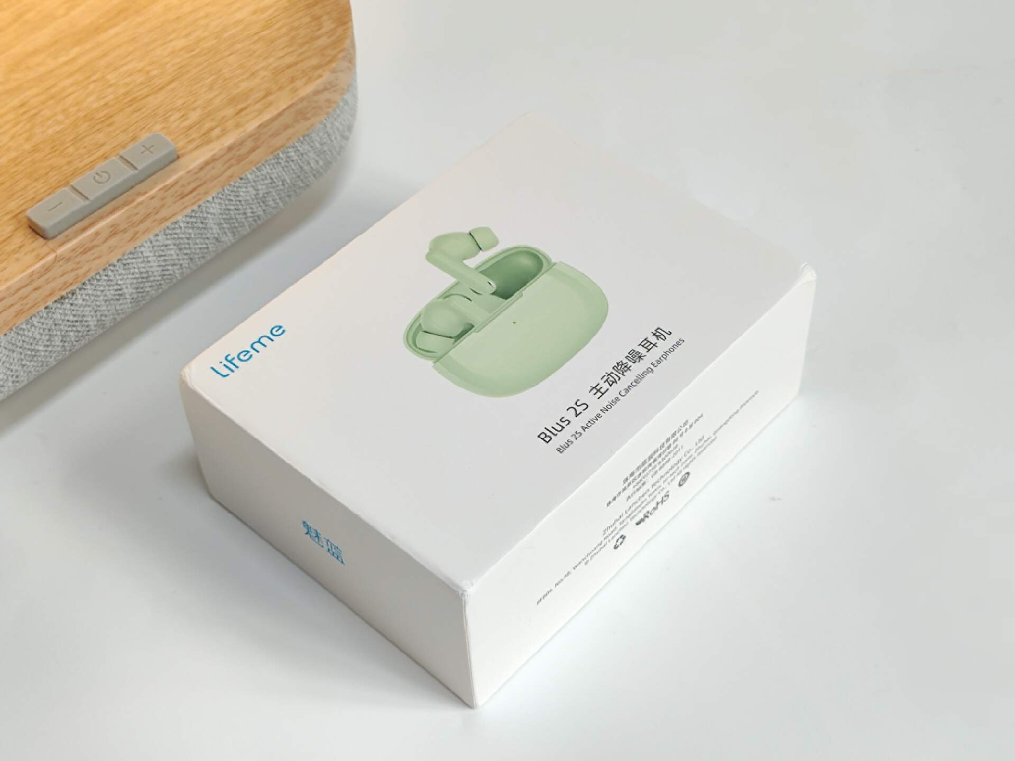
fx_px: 733
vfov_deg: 54.9
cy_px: 380
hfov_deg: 69.4
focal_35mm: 25
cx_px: 508
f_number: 1.79
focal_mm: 4.71
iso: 177
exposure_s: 1/120
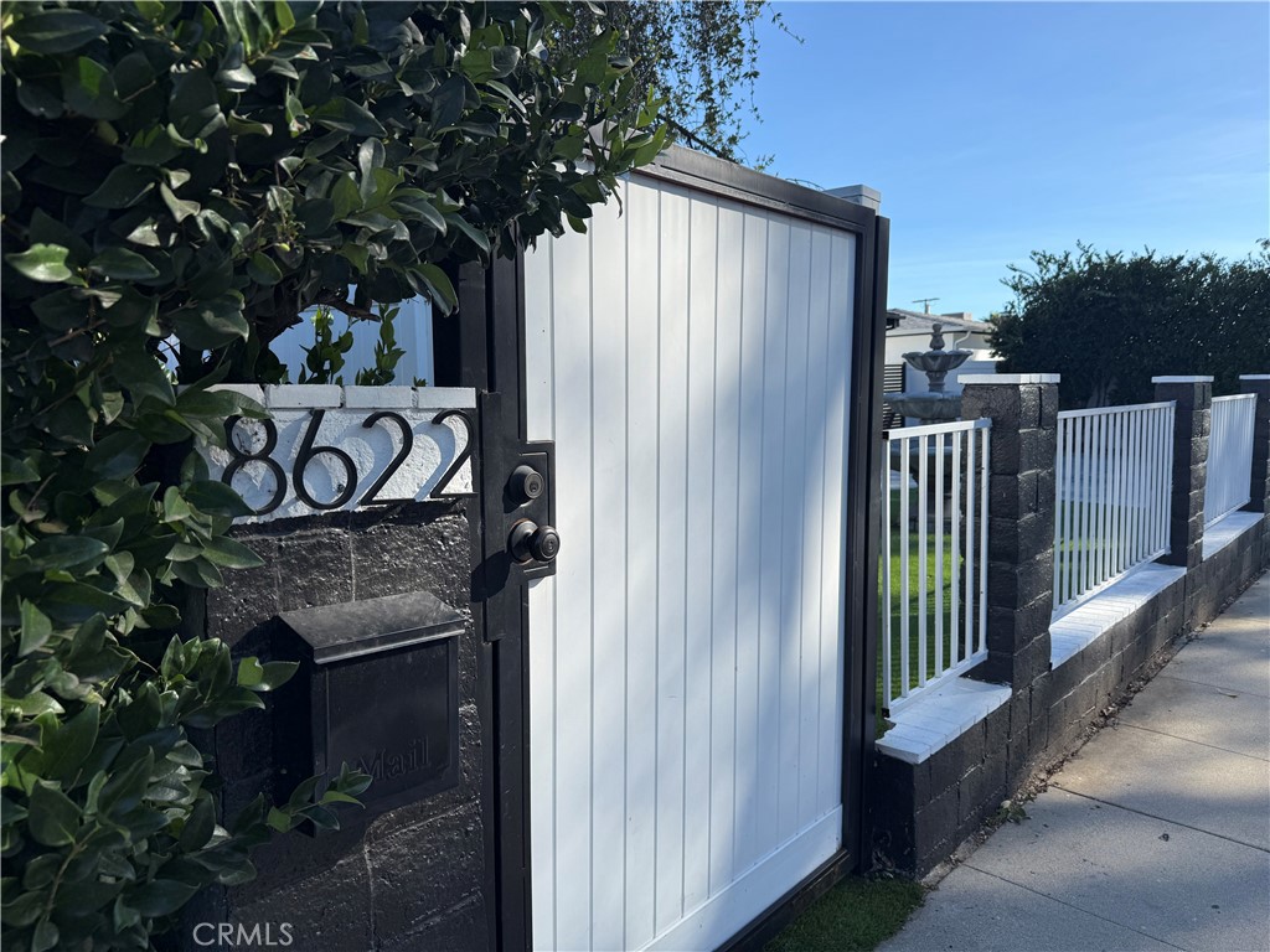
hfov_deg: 71.6
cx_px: 635
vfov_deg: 56.8
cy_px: 476
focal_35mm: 24
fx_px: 881
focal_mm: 6.76
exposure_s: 1/2370
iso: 80
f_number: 1.78
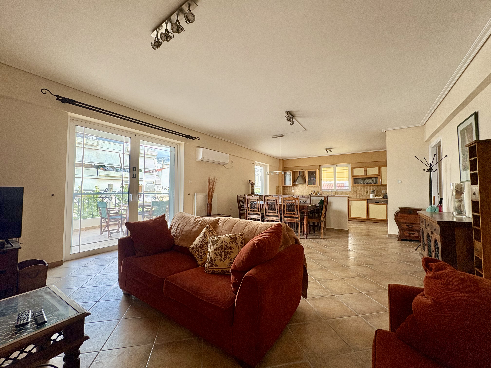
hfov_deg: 102.1
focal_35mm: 14
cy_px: 184
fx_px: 199
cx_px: 246
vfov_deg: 85.7
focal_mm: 2.22
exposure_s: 1/99
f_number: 2.2
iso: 125
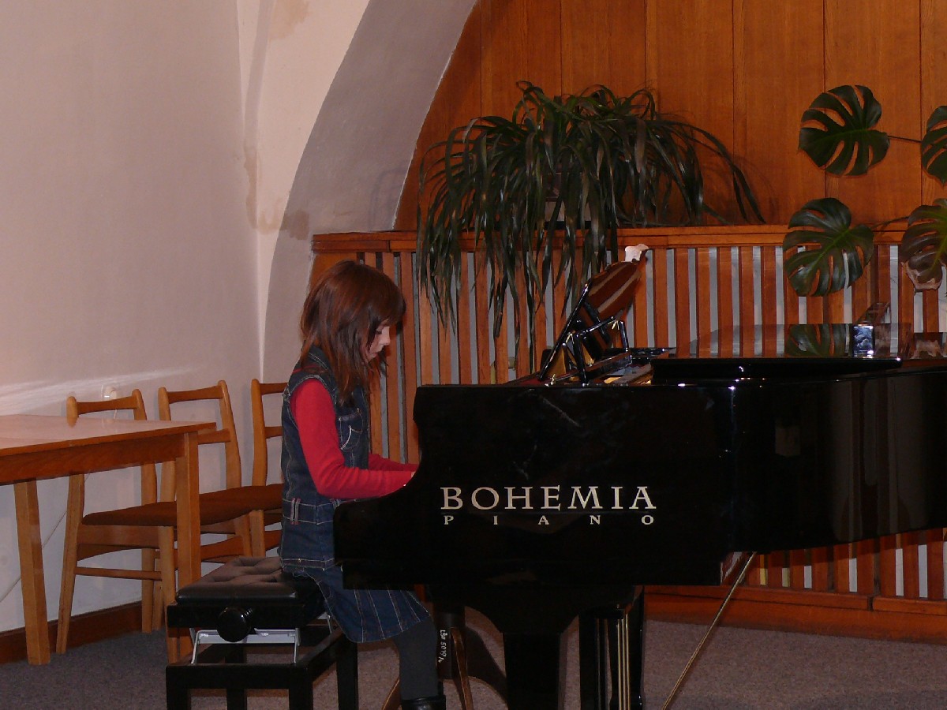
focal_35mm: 89
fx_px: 2435
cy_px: 355
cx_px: 474
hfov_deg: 22.0
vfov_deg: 16.6
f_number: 3.2
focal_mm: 12.4
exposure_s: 1/30
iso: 160
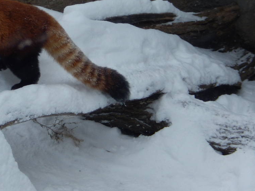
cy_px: 31
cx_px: -2
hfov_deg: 15.7
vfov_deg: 12.0
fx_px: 906
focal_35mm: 123
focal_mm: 10.4
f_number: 4.6
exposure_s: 1/500
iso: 125
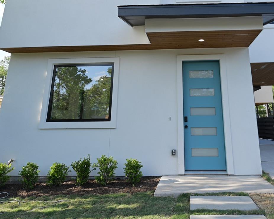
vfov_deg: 47.4
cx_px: 175
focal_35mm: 29
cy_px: 45
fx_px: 235
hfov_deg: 59.5
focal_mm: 14
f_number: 5.6
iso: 100
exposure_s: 1/125
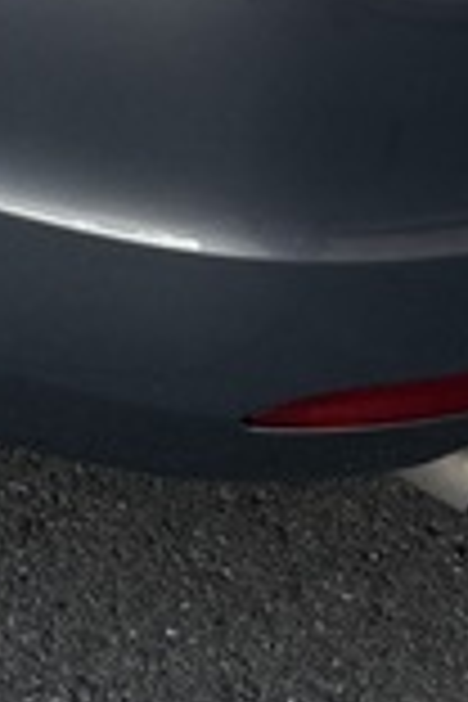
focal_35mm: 128
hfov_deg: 10.5
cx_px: -135
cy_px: -446
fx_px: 2496
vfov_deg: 14.6
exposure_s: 1/757
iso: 100
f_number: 1.78
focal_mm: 6.76
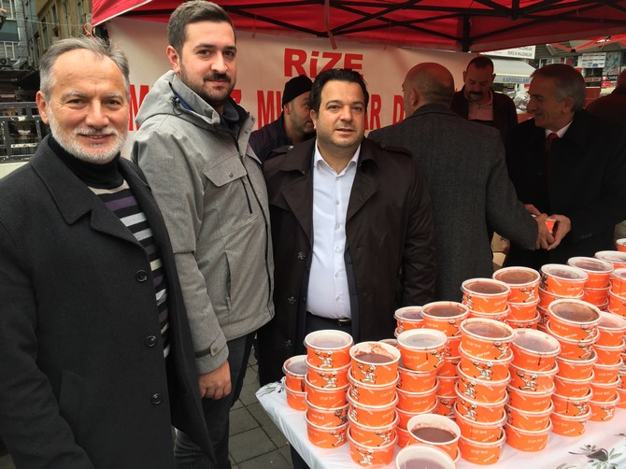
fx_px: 524
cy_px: 234
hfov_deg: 61.7
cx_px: 313
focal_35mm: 29
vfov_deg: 48.2
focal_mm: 4.15
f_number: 2.2
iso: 32
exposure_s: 1/107
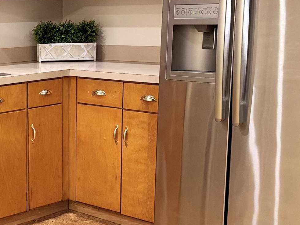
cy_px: 123
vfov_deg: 19.6
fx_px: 650
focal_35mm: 75
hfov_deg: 24.1
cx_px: -38
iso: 320
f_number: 1.78
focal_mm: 6.76
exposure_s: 1/60
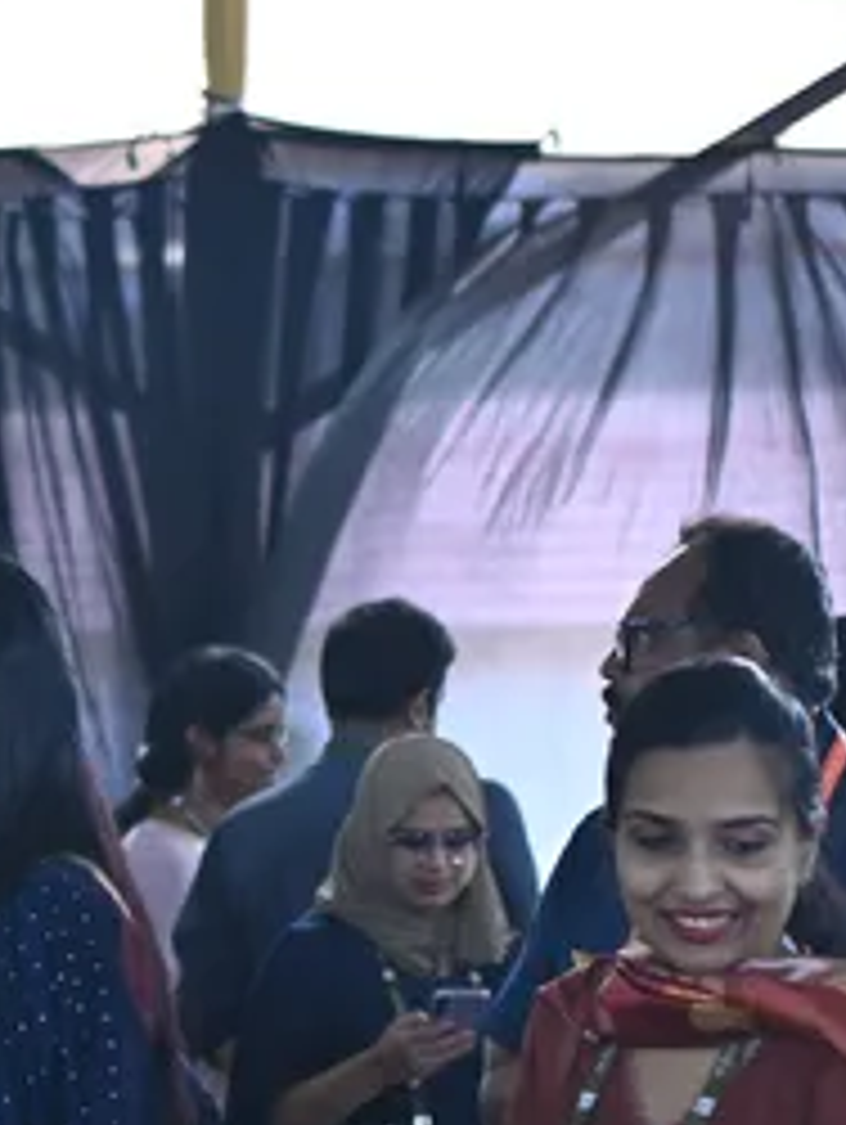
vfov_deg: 11.5
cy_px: 772
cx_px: -428
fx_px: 5595
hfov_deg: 8.5
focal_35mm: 172
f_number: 1.8
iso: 125
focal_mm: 35
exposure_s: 1/160
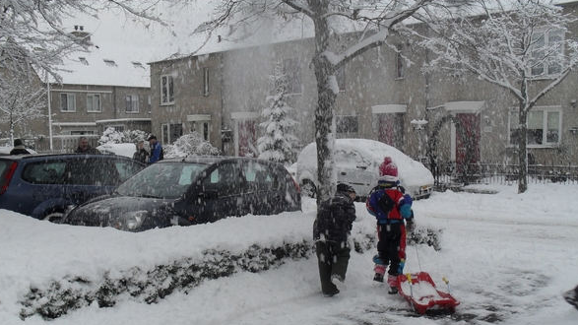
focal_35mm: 39
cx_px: 289
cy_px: 219
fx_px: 598
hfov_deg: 51.6
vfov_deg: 30.2
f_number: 8.4
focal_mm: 6.3
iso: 100
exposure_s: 1/90
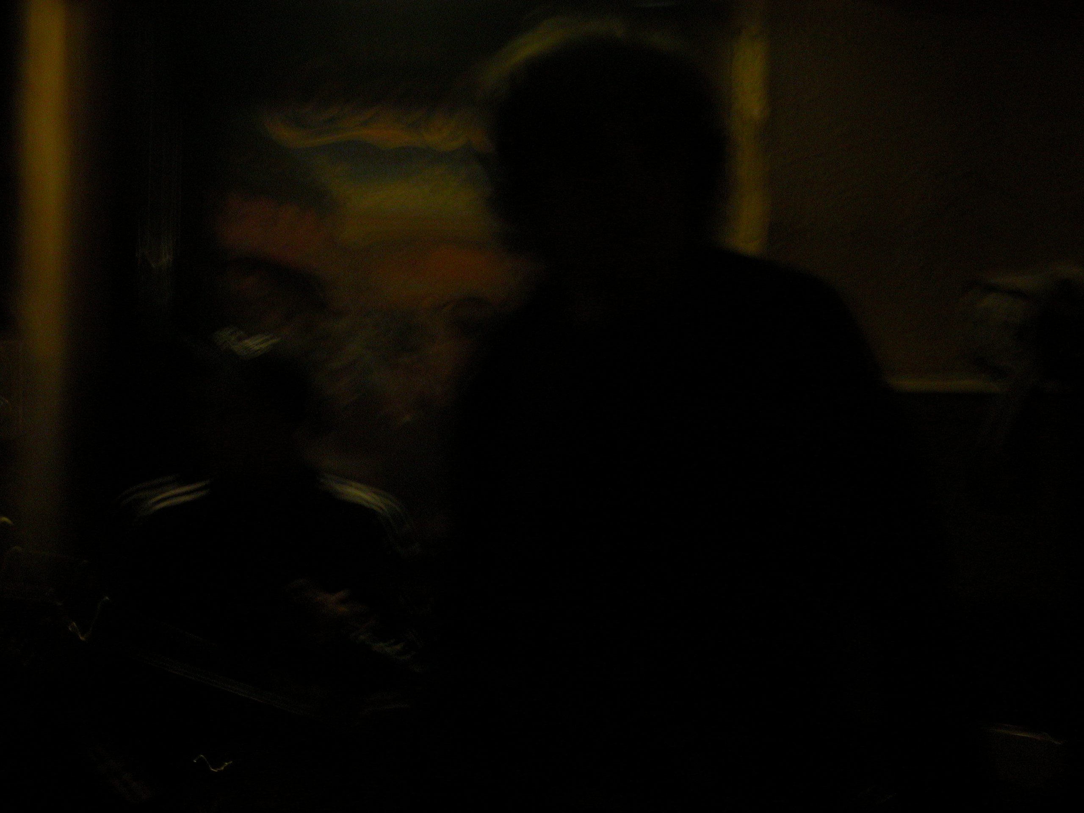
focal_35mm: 88
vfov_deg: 16.8
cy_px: 406
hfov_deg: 22.3
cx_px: 542
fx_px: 2756
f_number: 3.5
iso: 400
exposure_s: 1
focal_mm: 22.3
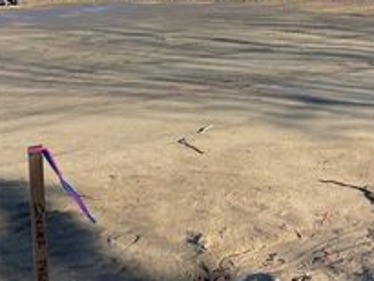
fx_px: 659
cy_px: 8
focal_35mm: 61
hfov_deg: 27.8
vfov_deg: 23.2
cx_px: 447
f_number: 1.6
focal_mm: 5.1
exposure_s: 1/2387
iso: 32
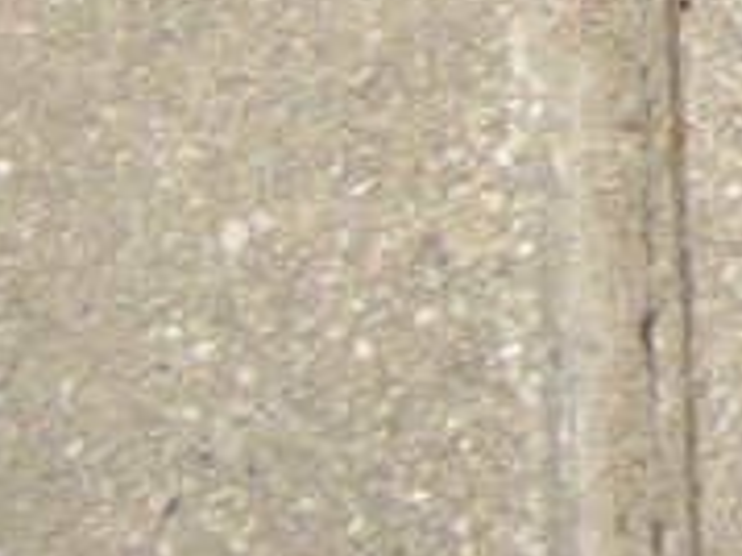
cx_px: 2238
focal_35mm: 229
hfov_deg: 7.6
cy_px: -1361
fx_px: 4905
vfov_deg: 5.8
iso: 80
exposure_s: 1/160
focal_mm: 5.7
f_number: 8.8
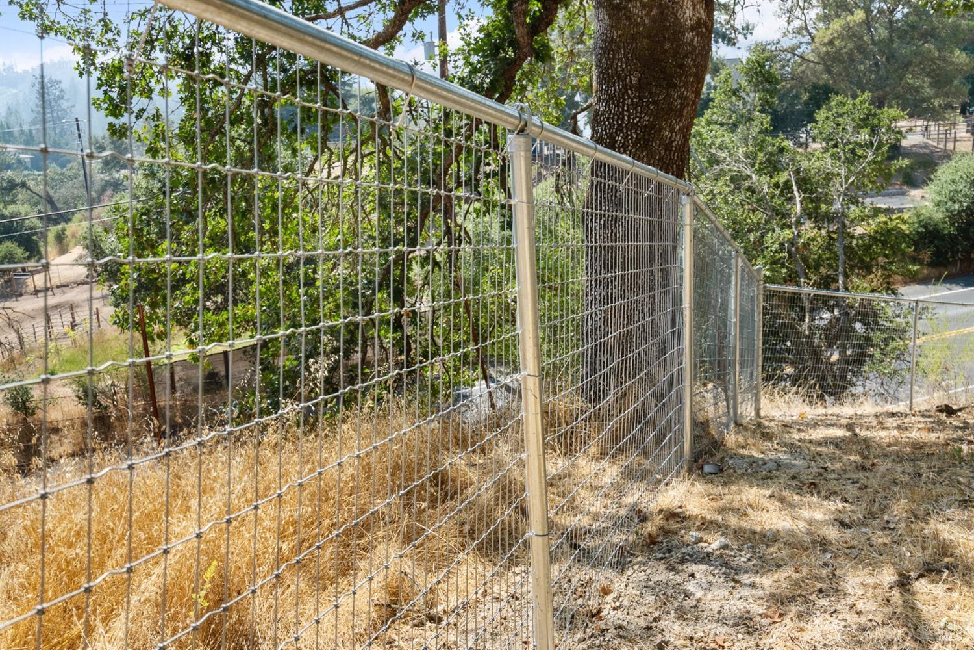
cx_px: 487
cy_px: 325
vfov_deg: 45.0
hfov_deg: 63.7
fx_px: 785
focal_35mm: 29
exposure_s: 1/320
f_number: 8
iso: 400
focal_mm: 29
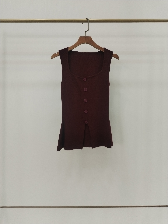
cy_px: 112
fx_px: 188
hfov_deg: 48.2
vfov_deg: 61.7
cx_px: 84
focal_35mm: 29
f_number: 1.8
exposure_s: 1/120
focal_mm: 4.75
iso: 203
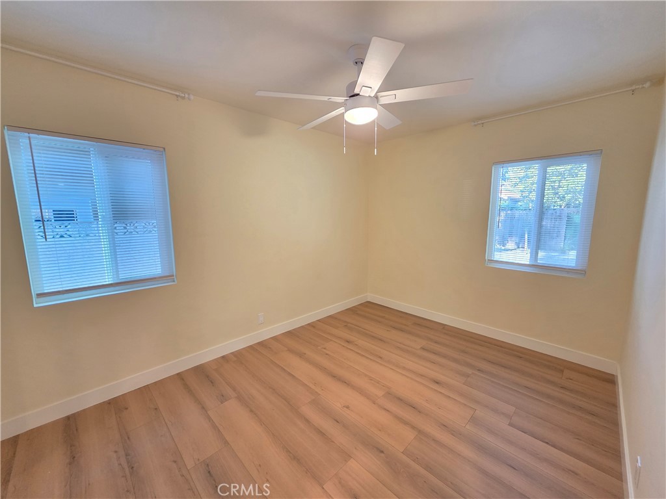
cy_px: 250
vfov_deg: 89.9
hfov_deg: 106.2
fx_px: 250
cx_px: 333
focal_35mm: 13
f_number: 1.9
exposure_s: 1/60
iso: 320
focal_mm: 2.2
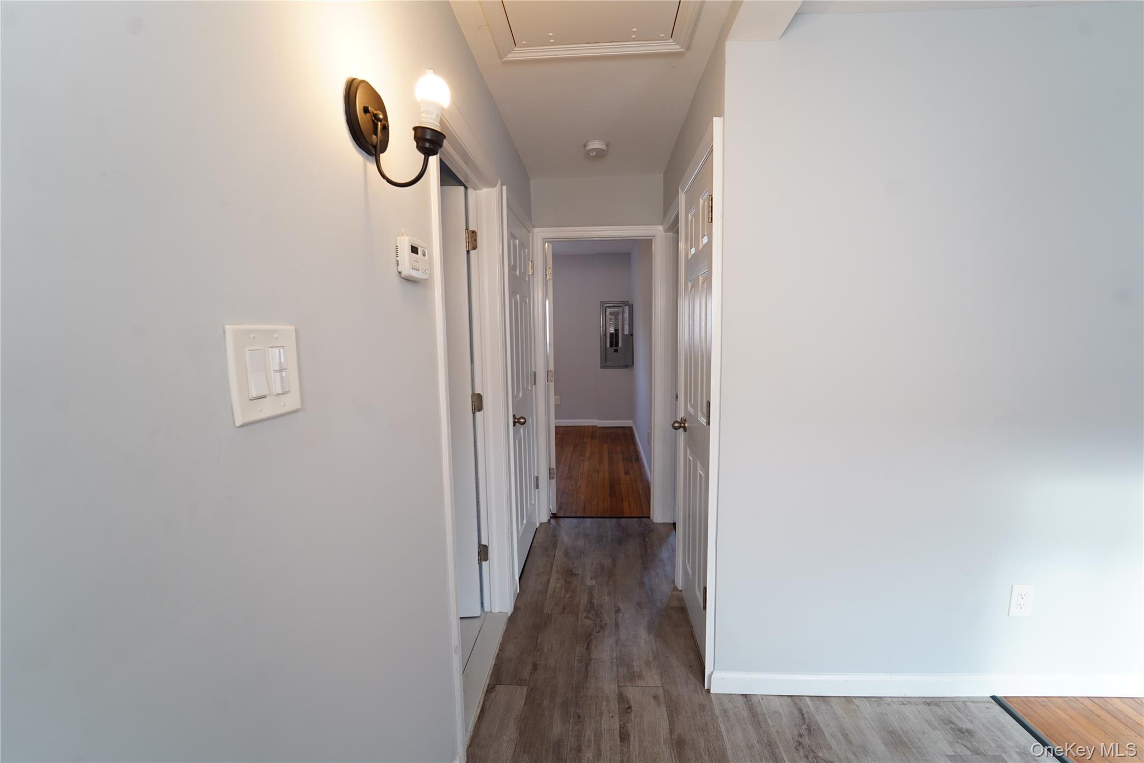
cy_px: 382
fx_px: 445
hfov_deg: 104.3
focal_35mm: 14
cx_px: 572
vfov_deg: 81.2
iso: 400
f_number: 5.6
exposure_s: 1/30
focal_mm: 14
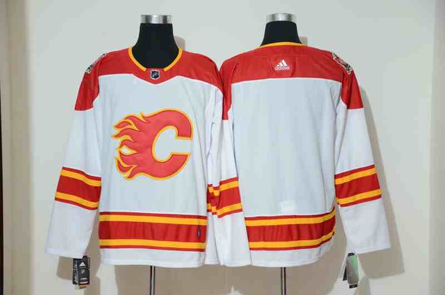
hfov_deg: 22.0
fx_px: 1147
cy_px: 148
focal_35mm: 93
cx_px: 222
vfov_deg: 14.6
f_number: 5
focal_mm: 62
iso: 4000
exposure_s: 1/10
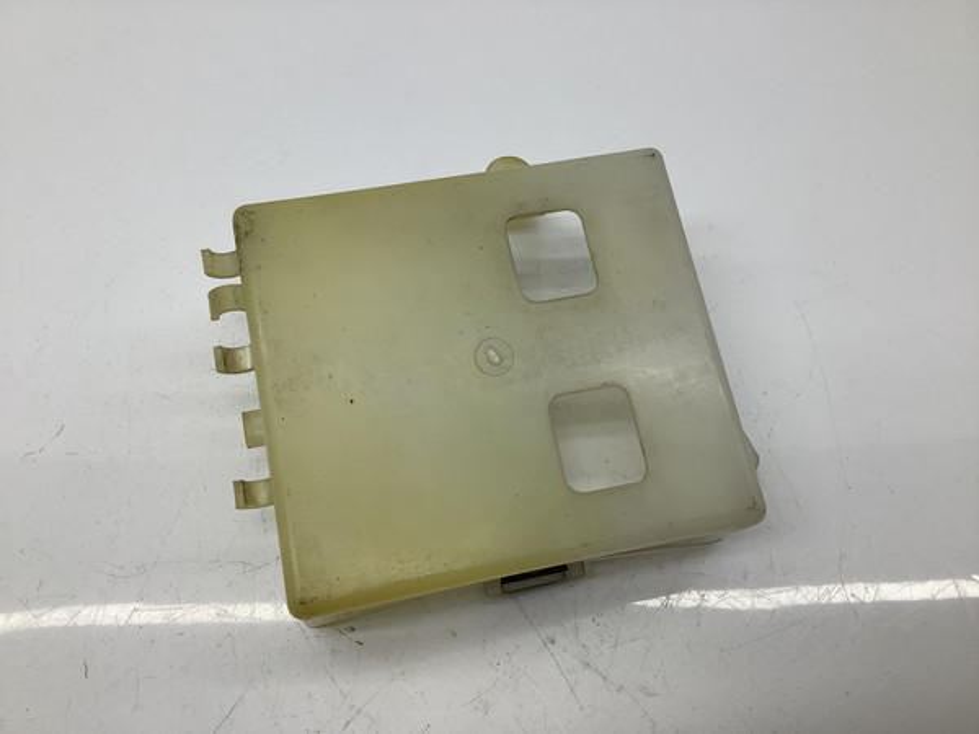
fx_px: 877
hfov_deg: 58.4
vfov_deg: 45.4
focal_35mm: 31
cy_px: 367
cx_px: 490
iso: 25
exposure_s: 1/120
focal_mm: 3.3
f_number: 2.4
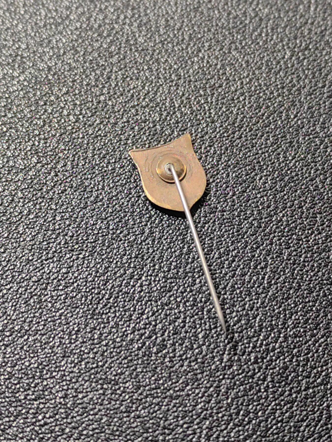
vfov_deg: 28.2
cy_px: 221
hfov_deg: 21.3
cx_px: 166
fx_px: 882
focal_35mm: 69
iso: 125
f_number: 2
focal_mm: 5.75
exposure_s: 1/81.3
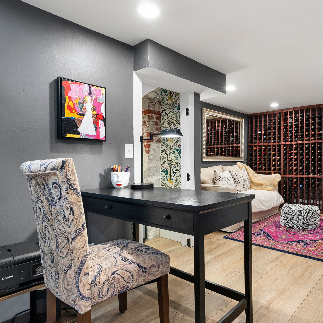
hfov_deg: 67.9
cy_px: 163
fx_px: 232
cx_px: 213
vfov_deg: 69.6
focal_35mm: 22
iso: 640
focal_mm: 16
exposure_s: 1.3
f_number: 9
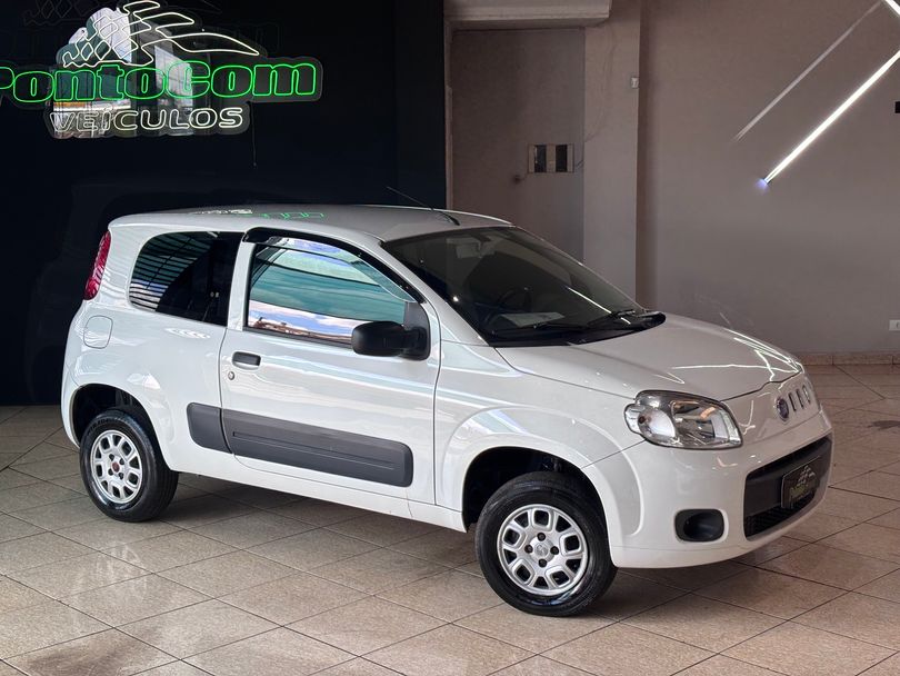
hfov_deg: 36.8
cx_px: 450
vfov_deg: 28.0
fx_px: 1352
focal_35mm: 52
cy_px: 338
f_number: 1.6
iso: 32
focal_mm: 5.96
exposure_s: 1/120
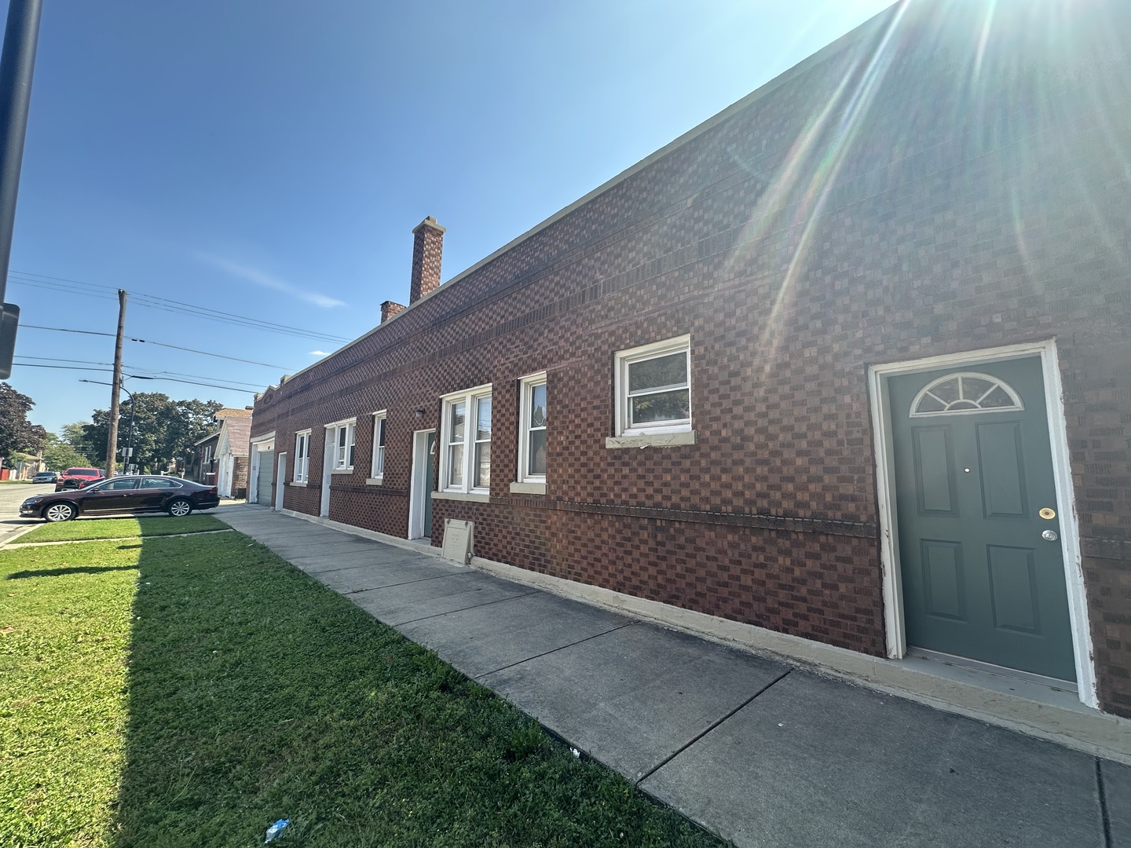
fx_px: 457
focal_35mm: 14
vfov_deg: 85.7
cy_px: 424
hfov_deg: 102.1
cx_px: 566
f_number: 2.2
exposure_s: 1/394
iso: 40
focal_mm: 2.22
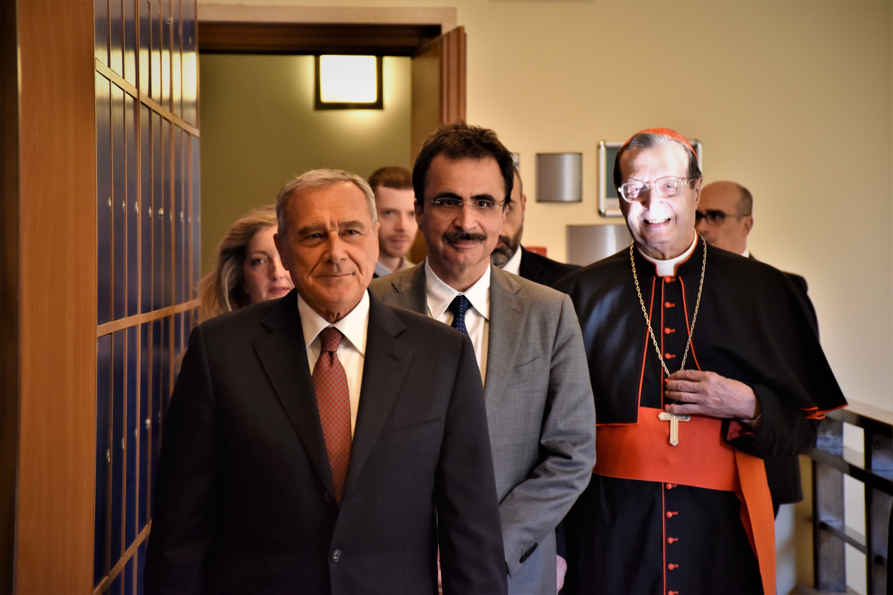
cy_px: 298
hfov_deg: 14.4
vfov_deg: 9.6
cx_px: 446
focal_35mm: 142
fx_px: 3535
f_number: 5.3
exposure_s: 1/80
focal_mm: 95
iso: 640
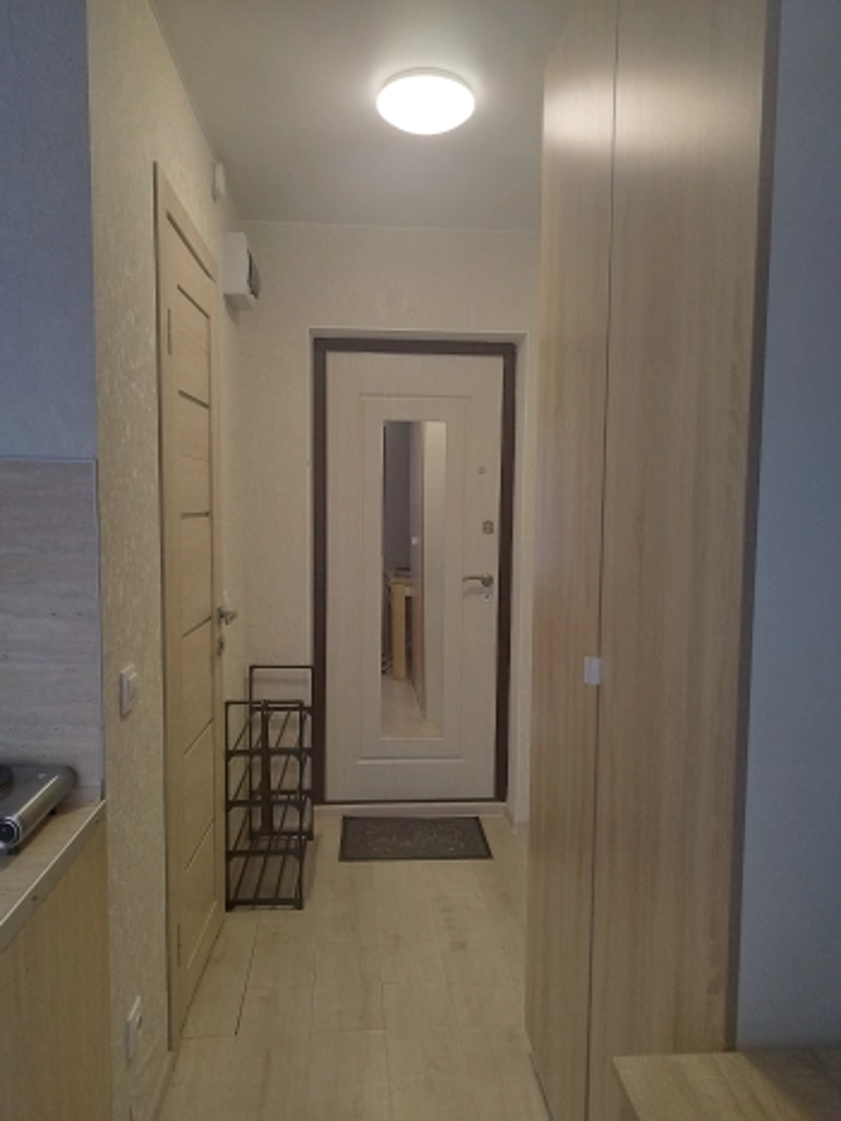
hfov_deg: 56.8
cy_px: 560
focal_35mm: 24
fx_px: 777
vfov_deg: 71.6
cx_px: 420
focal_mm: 5.89
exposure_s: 1/50
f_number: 1.89
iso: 520
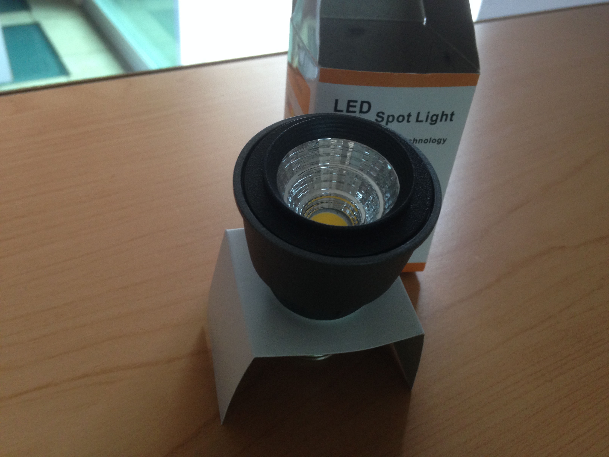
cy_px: 228
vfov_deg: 42.9
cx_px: 304
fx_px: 581
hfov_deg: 55.4
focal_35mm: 33
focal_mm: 4.12
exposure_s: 1/20
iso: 125
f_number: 2.4
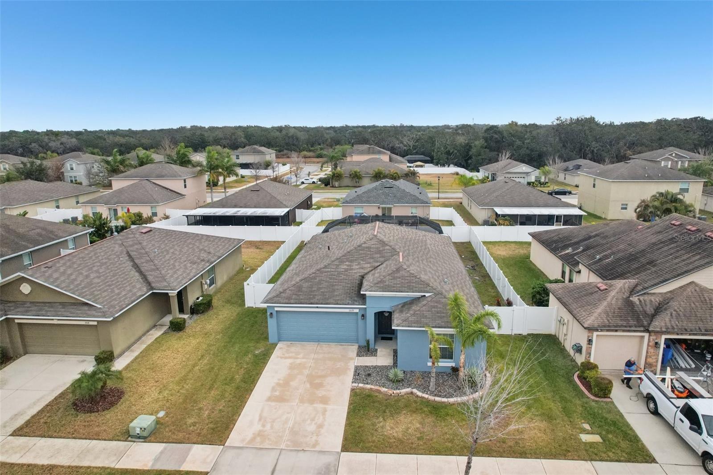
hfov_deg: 78.6
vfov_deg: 57.2
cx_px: 356
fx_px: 436
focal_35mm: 22
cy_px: 238
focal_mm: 8.4
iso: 400
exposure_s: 1/500
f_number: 2.8
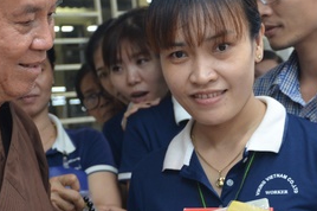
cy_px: 131
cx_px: 128
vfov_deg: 9.9
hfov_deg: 14.9
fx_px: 1214
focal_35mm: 138
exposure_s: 1/100
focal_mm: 38
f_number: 4.5
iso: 1000
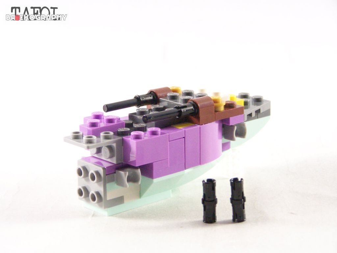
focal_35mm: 105
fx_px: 1022
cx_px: 168
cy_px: 126
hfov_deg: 18.7
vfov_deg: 14.1
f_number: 3.2
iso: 400
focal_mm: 17.5
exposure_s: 1/60
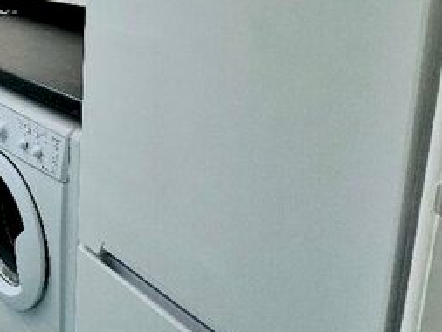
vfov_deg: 36.6
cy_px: 20
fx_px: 460
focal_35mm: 36
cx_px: 21
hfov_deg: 45.1
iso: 80
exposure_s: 1/100
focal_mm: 1.57
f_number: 1.8
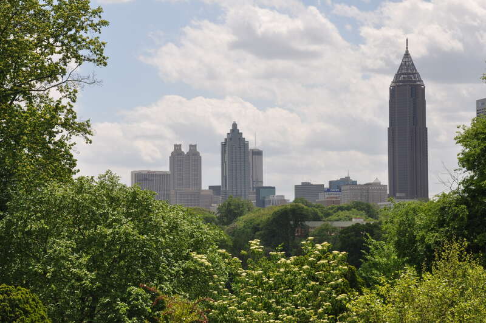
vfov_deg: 13.0
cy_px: 162
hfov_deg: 19.5
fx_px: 1415
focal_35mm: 105
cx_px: 243
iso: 200
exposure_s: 1/200
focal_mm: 70
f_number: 16
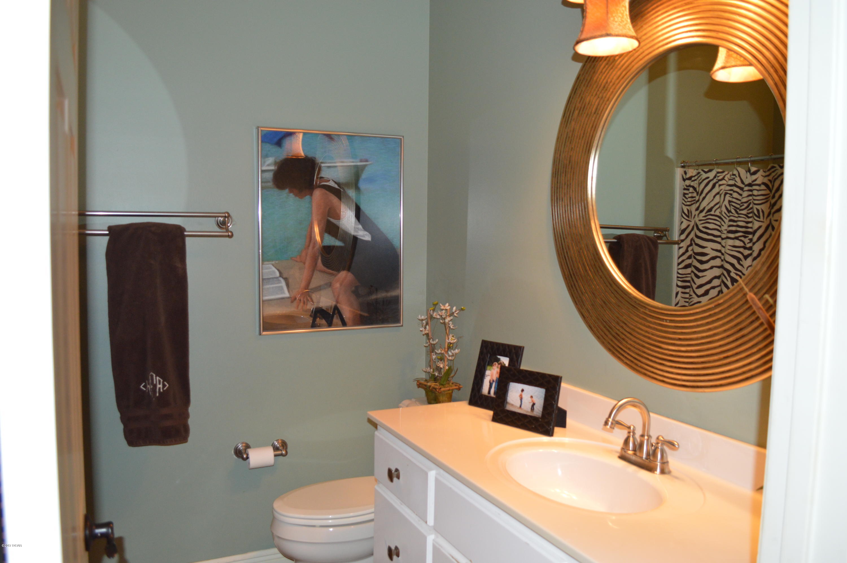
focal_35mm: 27
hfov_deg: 67.4
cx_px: 424
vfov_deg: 47.8
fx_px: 635
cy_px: 282
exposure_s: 1/60
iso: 720
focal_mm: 18
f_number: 3.5
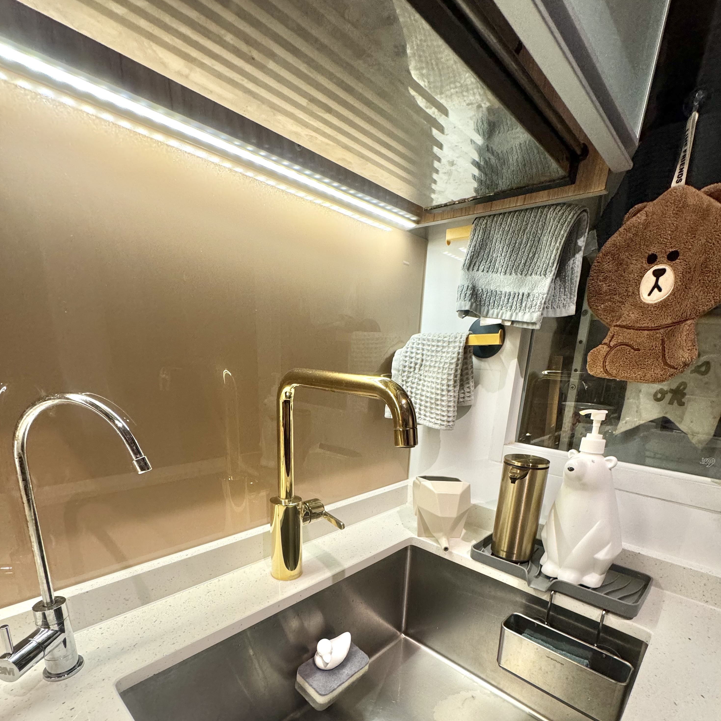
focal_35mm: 17
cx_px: 367
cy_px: 482
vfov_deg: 81.1
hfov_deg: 84.0
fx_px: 401
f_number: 2.2
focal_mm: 2.22
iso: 250
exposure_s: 1/100
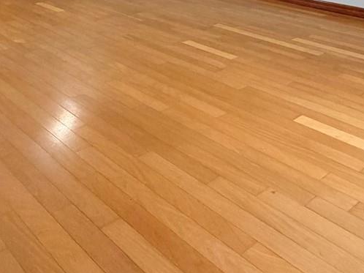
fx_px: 473
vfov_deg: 26.3
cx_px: 257
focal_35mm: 45
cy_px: -100
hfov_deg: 41.3
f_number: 2.2
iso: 320
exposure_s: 1/60
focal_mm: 2.22
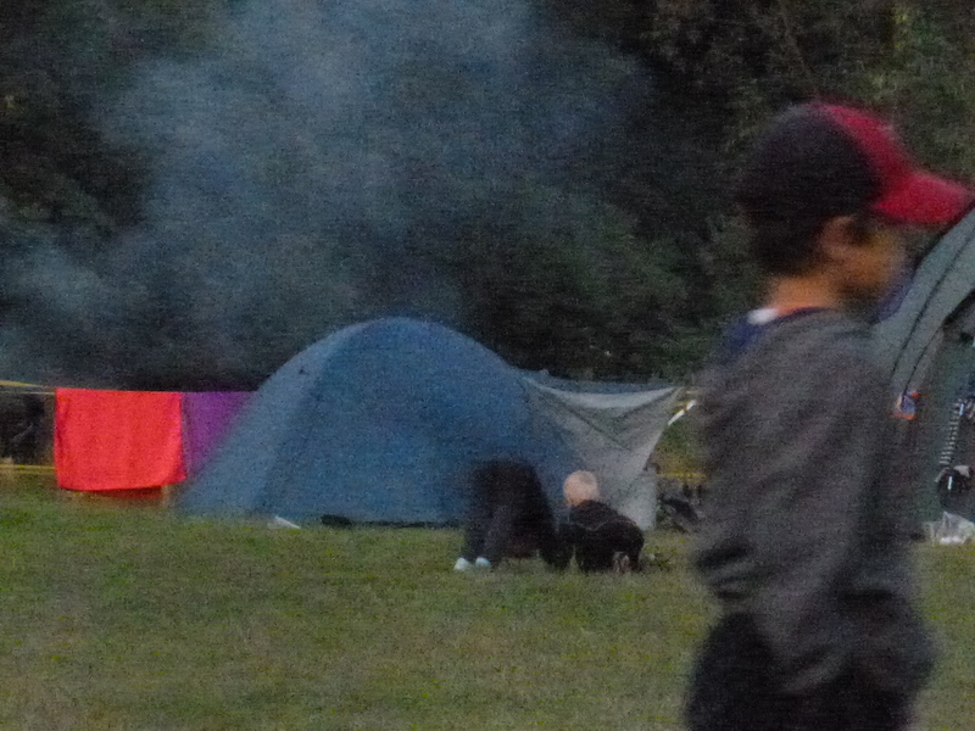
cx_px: 488
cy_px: 366
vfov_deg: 2.6
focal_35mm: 563
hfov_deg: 3.5
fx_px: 15858
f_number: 5.9
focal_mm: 45
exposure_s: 1/80
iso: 1600
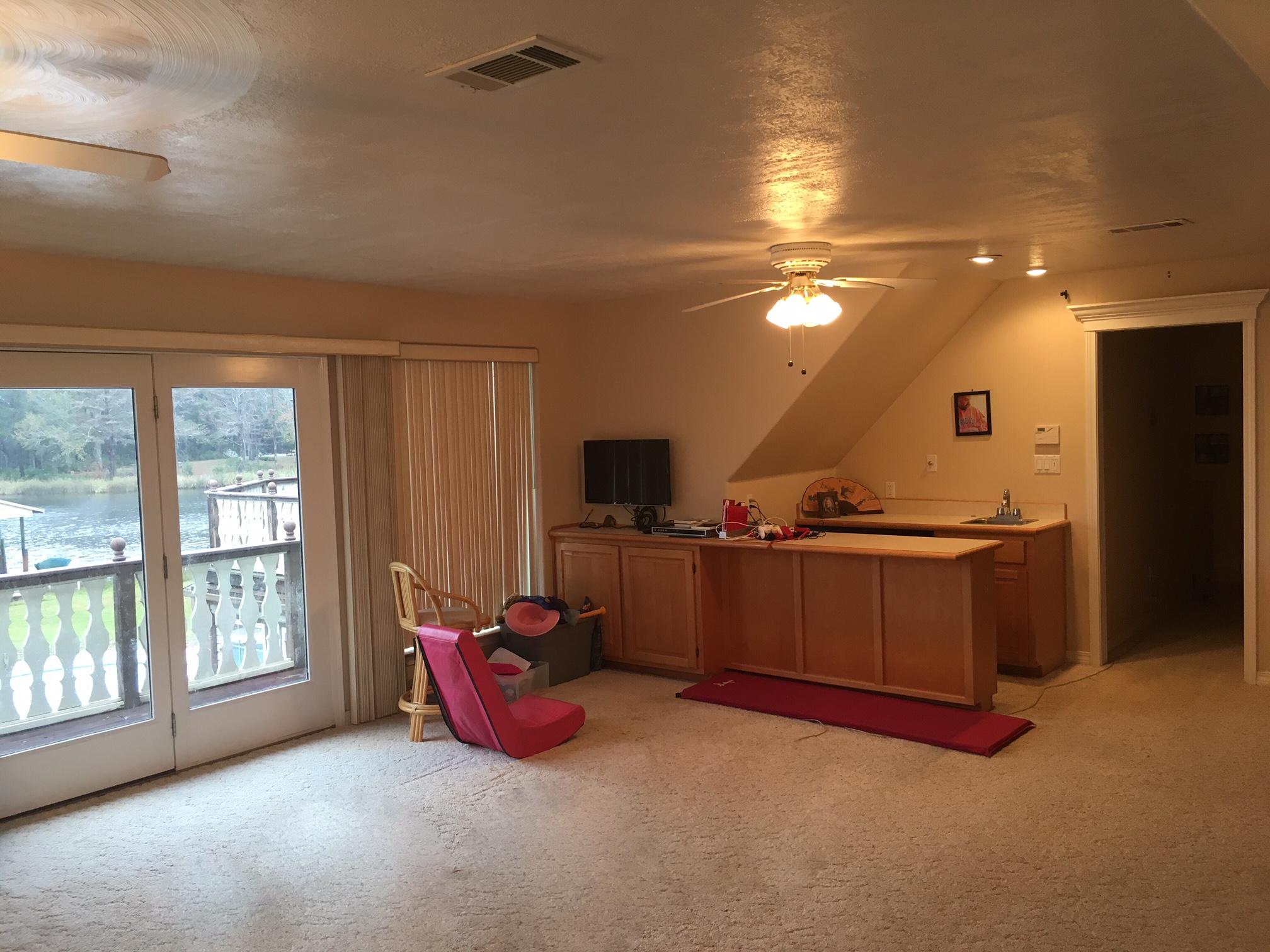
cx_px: 635
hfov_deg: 61.7
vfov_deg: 48.2
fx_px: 1064
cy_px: 476
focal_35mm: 29
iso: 64
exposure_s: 1/30
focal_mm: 4.15
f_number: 2.2
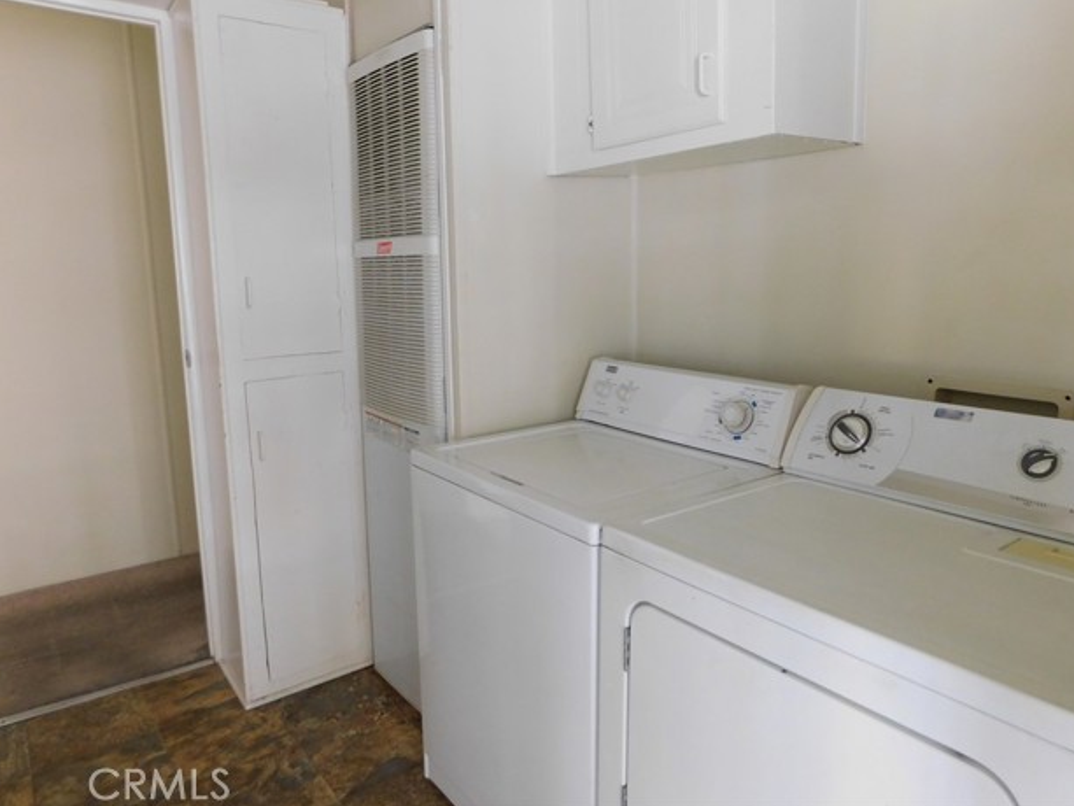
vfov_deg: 56.8
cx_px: 533
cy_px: 389
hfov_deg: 71.6
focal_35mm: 24
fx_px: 745
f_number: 3
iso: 280
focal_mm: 4
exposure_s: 1/30
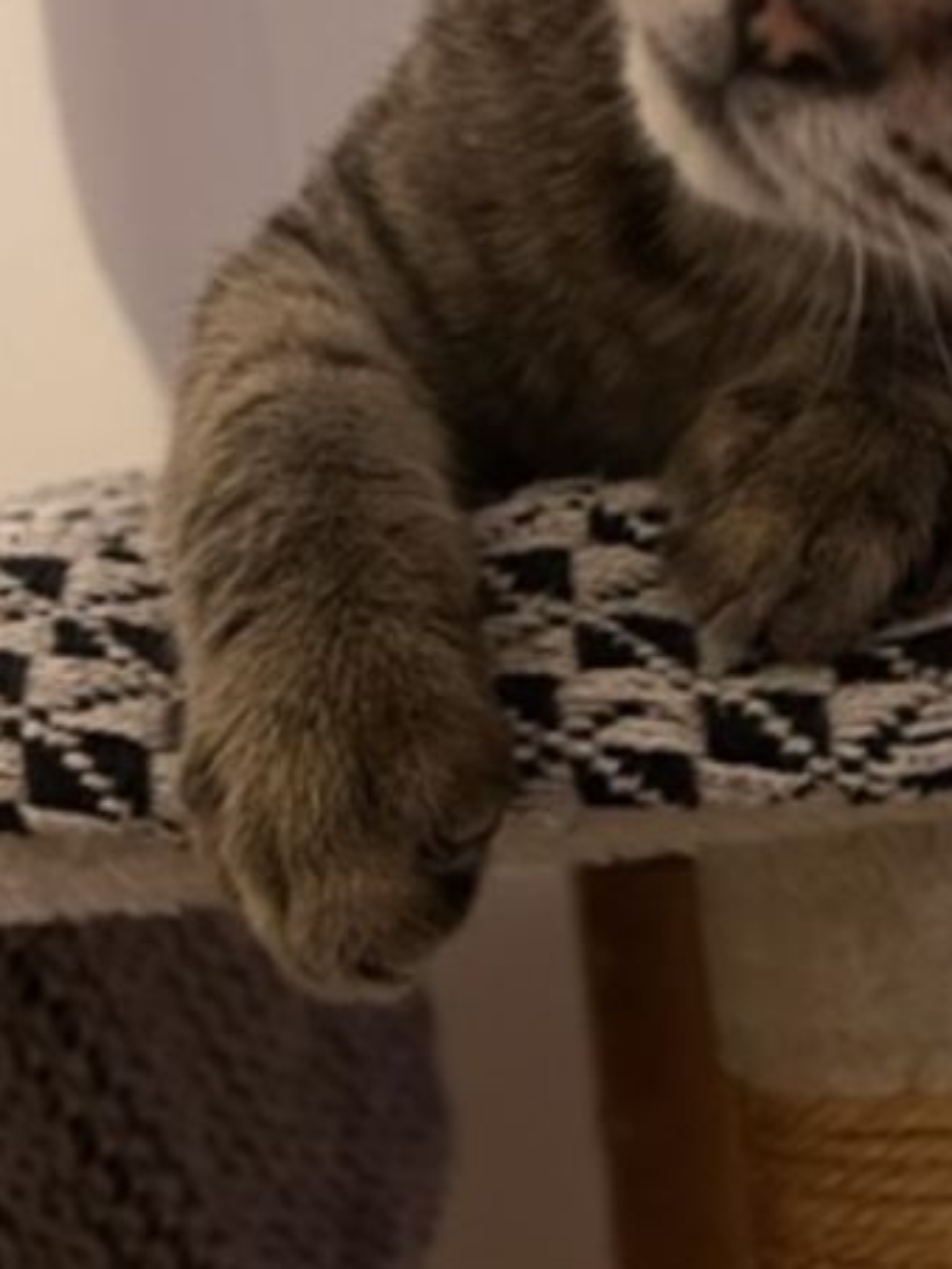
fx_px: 2530
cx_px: 803
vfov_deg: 28.2
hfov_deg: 21.0
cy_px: 674
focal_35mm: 69
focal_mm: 5.1
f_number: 1.6
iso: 500
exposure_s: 1/25
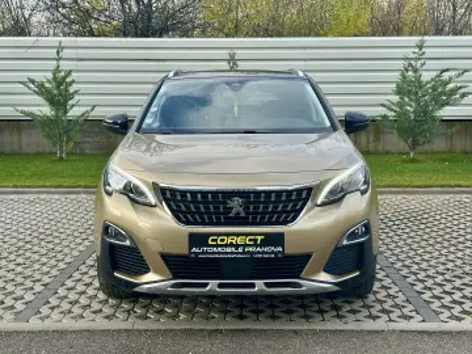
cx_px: 236
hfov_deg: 39.7
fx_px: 654
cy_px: 177
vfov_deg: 30.3
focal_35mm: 48
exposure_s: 1/1258
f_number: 1.78
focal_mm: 6.86
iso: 64
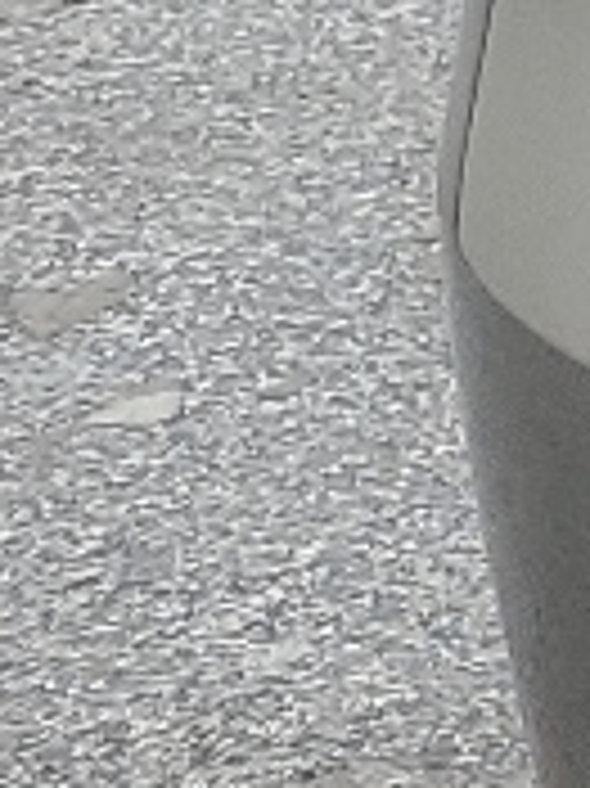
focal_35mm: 238
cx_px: 3301
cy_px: -432
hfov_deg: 4.8
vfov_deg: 8.1
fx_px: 5415
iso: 79
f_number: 1.5
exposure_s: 1/60.2
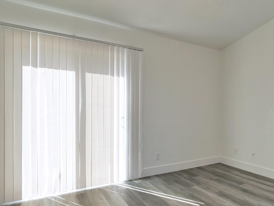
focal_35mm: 24
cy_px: 113
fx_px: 190
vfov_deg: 56.7
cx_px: 181
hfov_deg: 69.7
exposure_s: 1/160
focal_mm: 7
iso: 800
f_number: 6.3
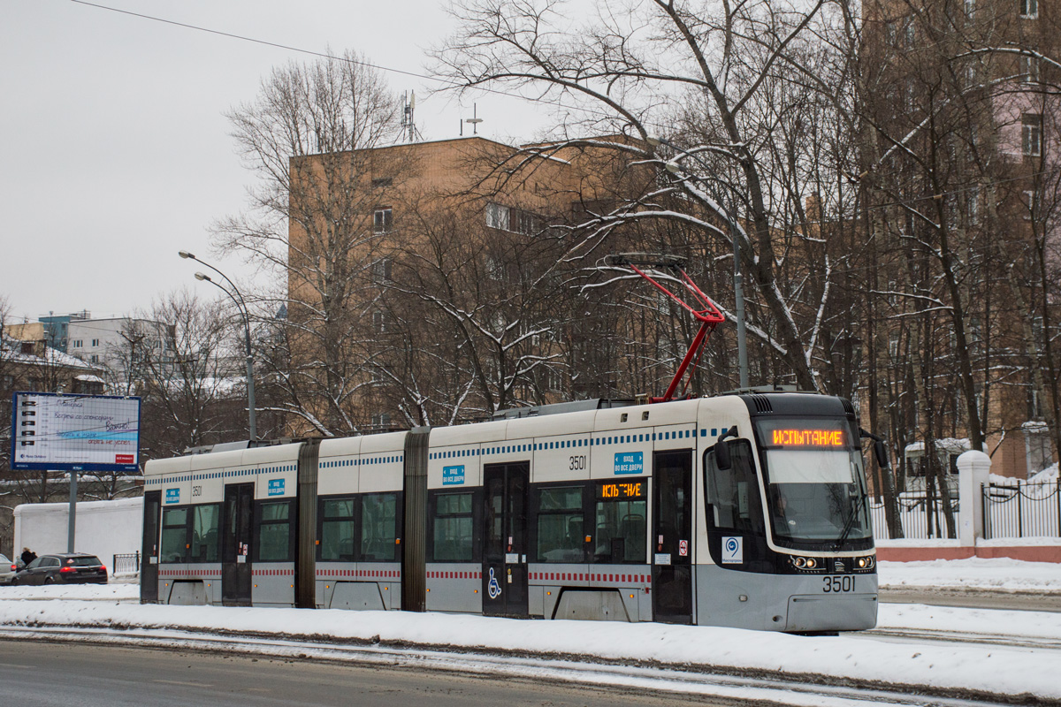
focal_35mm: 68
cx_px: 530
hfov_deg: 29.9
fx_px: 1989
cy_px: 354
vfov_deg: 20.2
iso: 400
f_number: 6.3
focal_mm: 45
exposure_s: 1/400
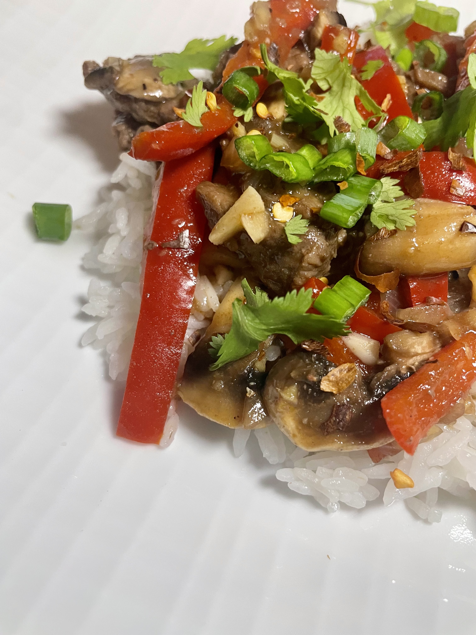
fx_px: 477
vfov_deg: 67.3
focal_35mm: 26
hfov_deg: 53.1
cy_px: 318
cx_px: 238
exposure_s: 1/60
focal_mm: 4.2
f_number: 1.6
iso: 125
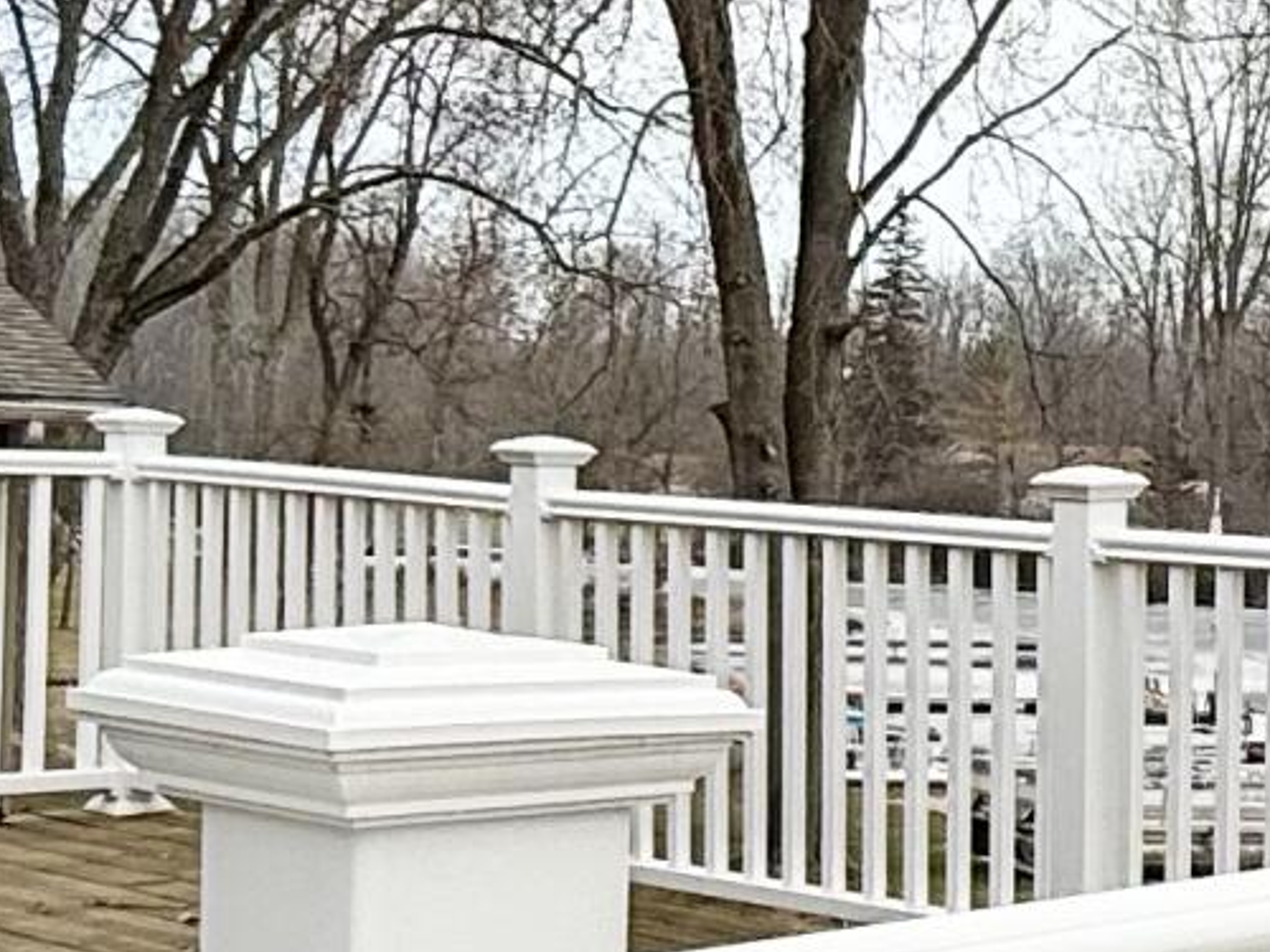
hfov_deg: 20.2
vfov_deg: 17.6
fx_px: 3082
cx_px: 1885
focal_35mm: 84
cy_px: 579
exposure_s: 1/2320
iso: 50
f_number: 2.2
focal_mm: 2.22
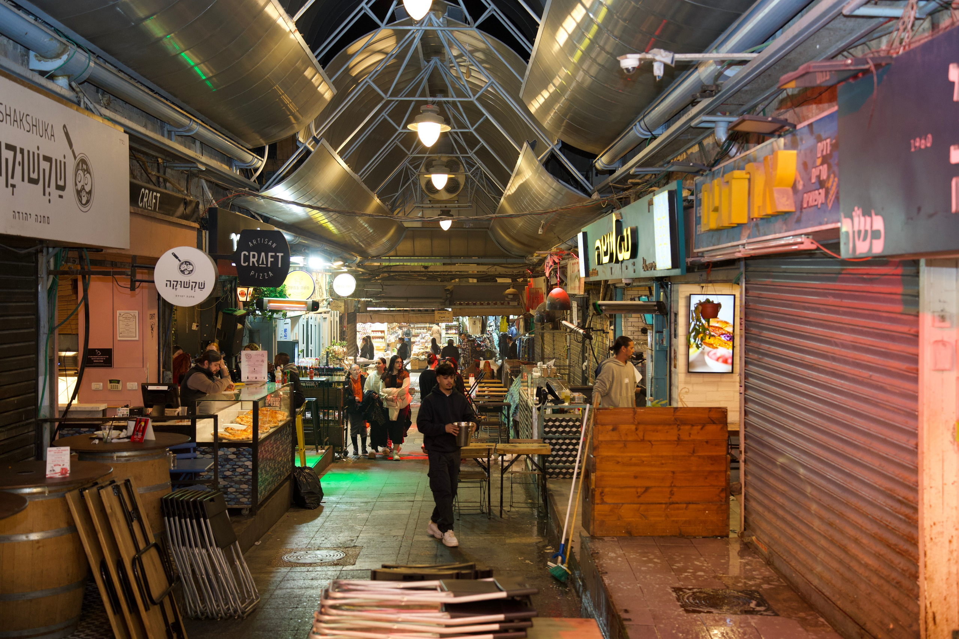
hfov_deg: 48.5
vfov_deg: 33.4
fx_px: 1066
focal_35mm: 40
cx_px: 480
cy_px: 320
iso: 1600
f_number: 3.2
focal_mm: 40
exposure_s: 1/160
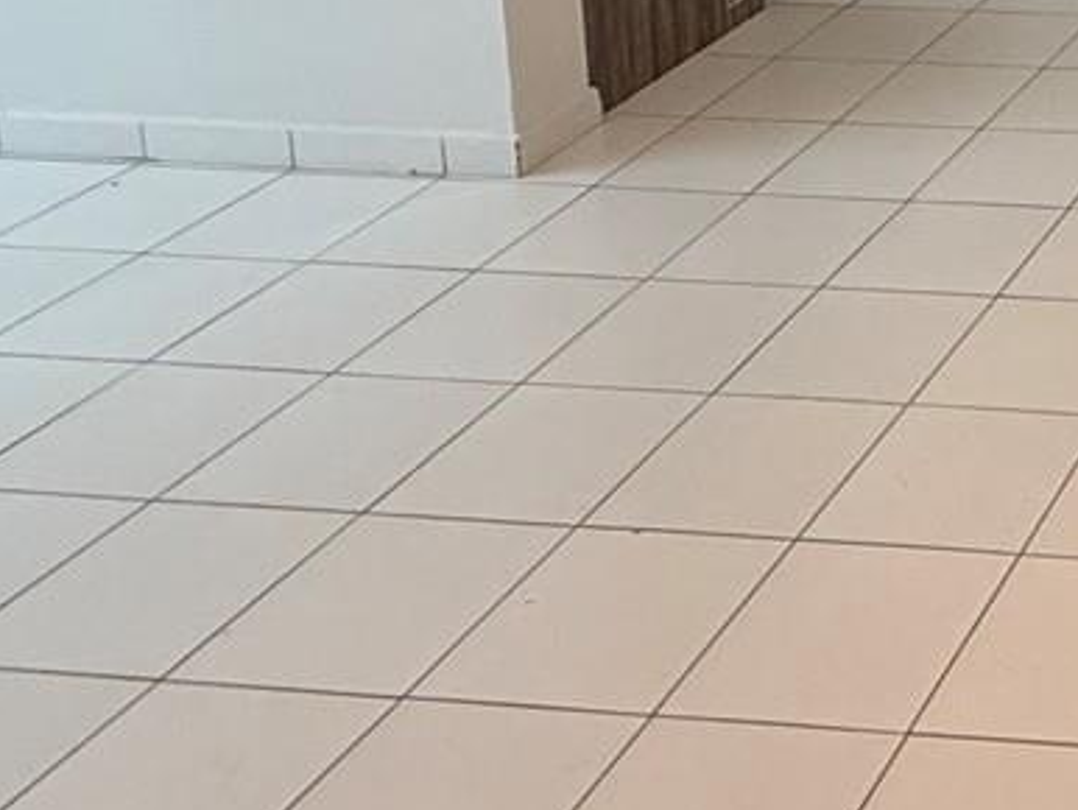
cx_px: 1645
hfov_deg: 24.9
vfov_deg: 21.3
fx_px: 1807
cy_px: -402
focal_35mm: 58
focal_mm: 2.22
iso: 320
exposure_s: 1/120
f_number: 2.2
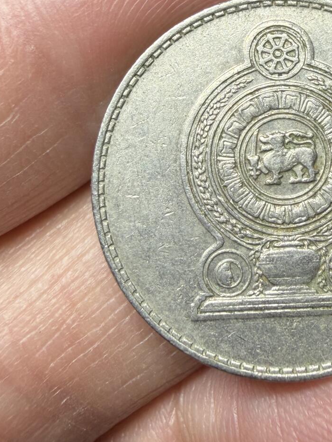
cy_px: 153
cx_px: 248
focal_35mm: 50
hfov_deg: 28.7
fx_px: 639
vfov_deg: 37.8
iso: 80
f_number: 2.2
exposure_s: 1/121
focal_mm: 2.22
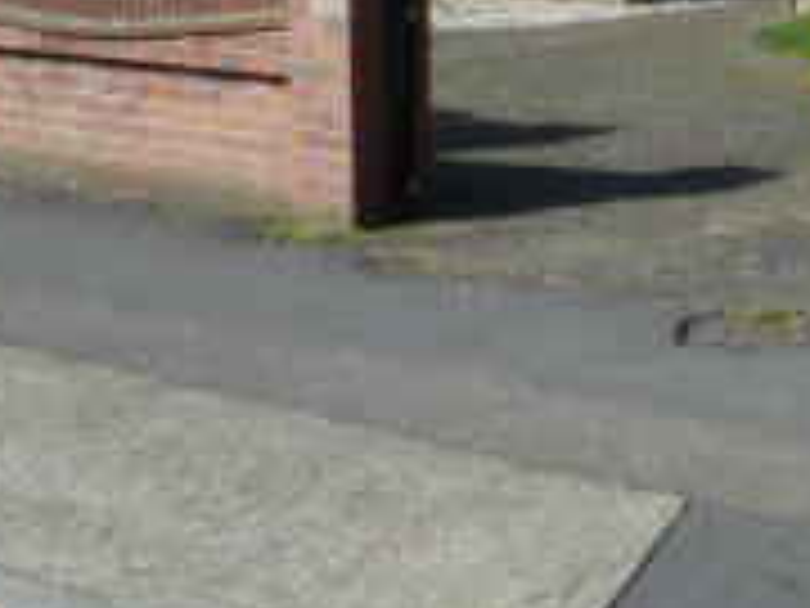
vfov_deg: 17.3
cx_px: 1244
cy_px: -146
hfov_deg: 20.4
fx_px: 1895
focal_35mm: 81
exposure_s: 1/400
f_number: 4.5
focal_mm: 4.1
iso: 80
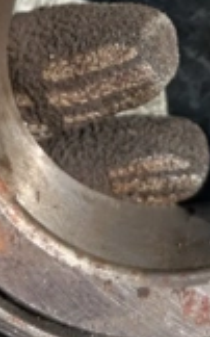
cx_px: 158
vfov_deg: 29.0
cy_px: 35
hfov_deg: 19.0
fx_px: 624
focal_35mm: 68
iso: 50
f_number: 1.5
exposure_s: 1/3077
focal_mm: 5.7
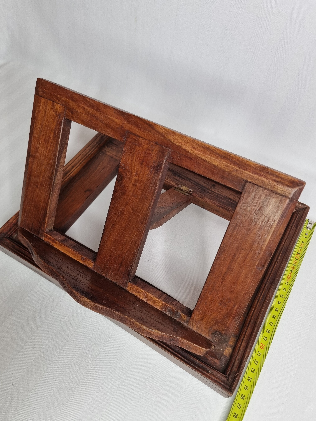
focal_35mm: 26
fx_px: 316
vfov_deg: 67.3
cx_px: 158
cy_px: 210
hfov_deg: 53.1
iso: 80
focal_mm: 5.4
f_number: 1.8
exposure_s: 1/100
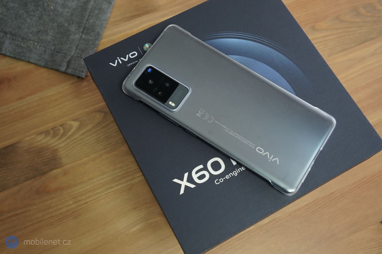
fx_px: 424
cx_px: 191
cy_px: 127
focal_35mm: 40
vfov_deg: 33.4
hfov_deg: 48.5
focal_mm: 40
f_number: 8
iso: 4000
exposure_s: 1/200
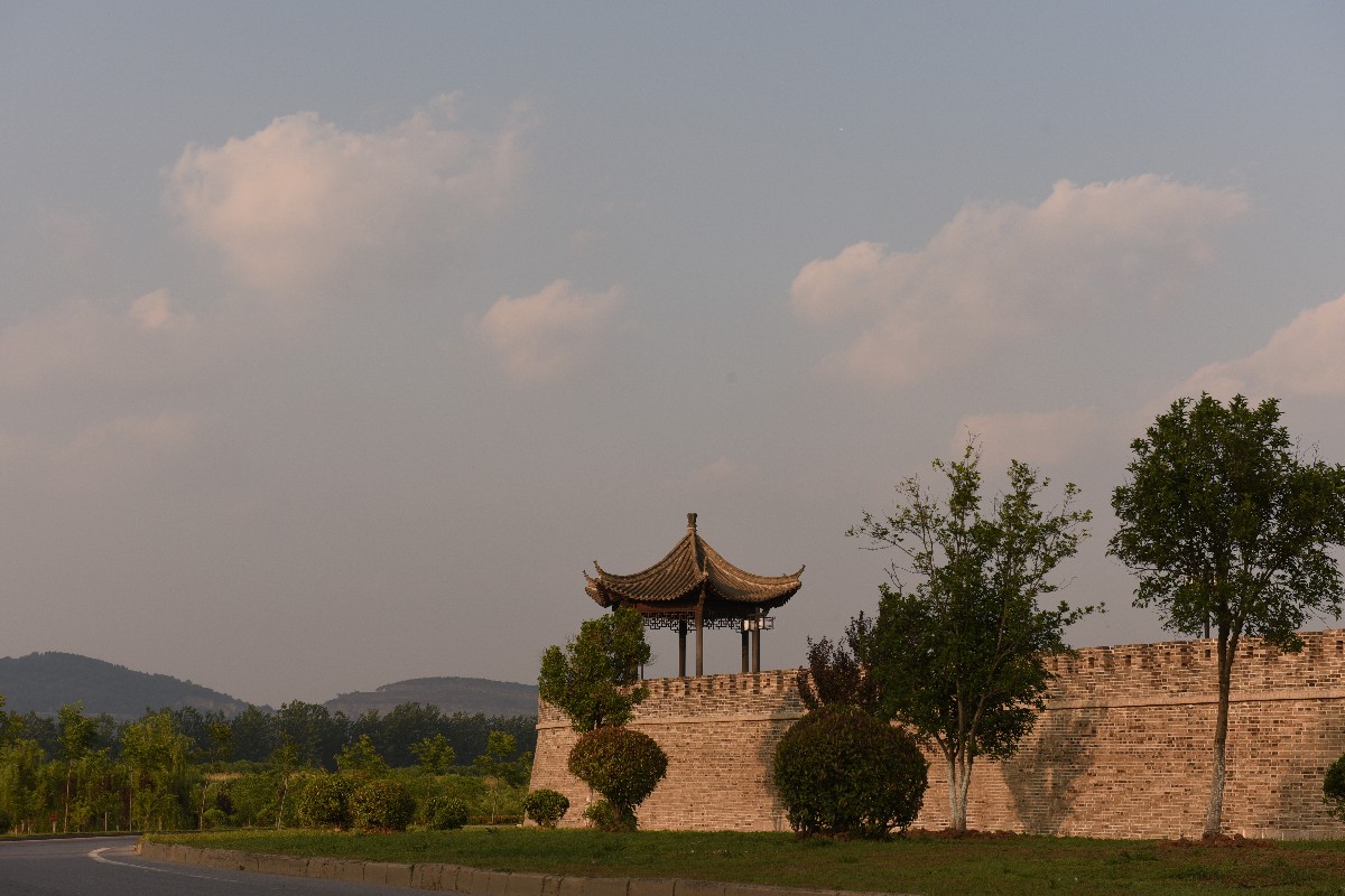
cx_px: 672
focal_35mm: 70
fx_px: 2615
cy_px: 448
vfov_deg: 19.5
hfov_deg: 28.8
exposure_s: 1/500
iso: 250
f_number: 10
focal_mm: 70
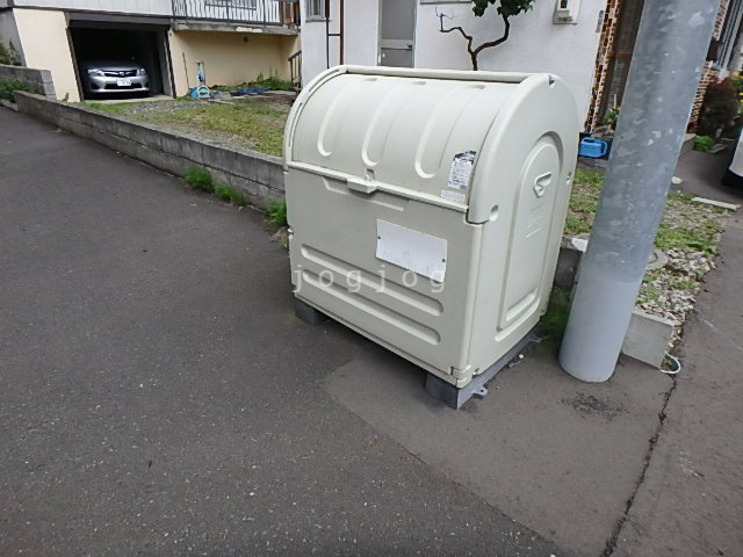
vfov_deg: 63.4
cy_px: 278
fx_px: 451
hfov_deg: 79.0
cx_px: 372
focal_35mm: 21
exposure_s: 1/500
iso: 125
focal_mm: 3.7
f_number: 3.5
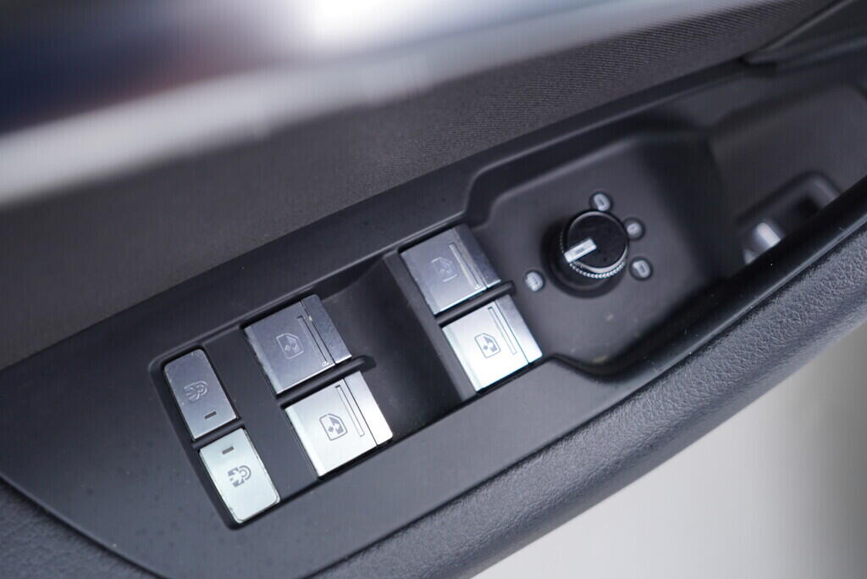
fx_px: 867
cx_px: 434
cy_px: 290
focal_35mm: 36
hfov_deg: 53.1
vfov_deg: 36.9
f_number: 2.8
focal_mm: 24
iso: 160
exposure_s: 1/40
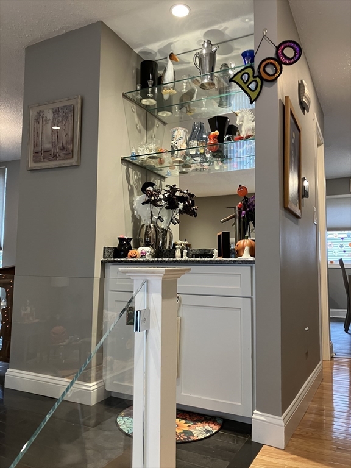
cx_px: 176
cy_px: 234
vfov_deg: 63.4
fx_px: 379
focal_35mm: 28
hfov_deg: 49.7
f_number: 1.8
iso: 200
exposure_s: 1/60
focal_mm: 3.99
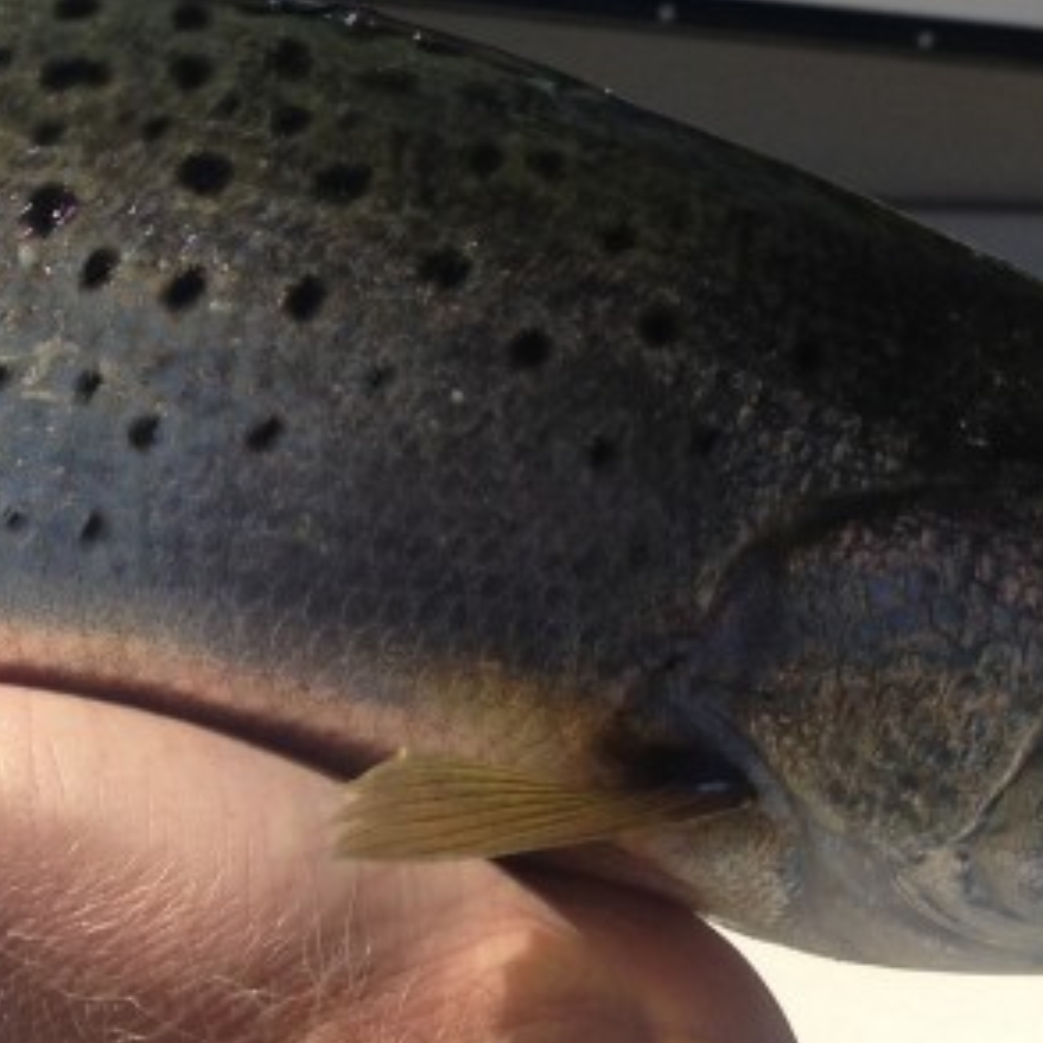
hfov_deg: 17.0
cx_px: 292
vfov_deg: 16.7
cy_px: -4
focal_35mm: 102
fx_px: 3477
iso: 50
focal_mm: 4.12
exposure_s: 1/2088
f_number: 2.4
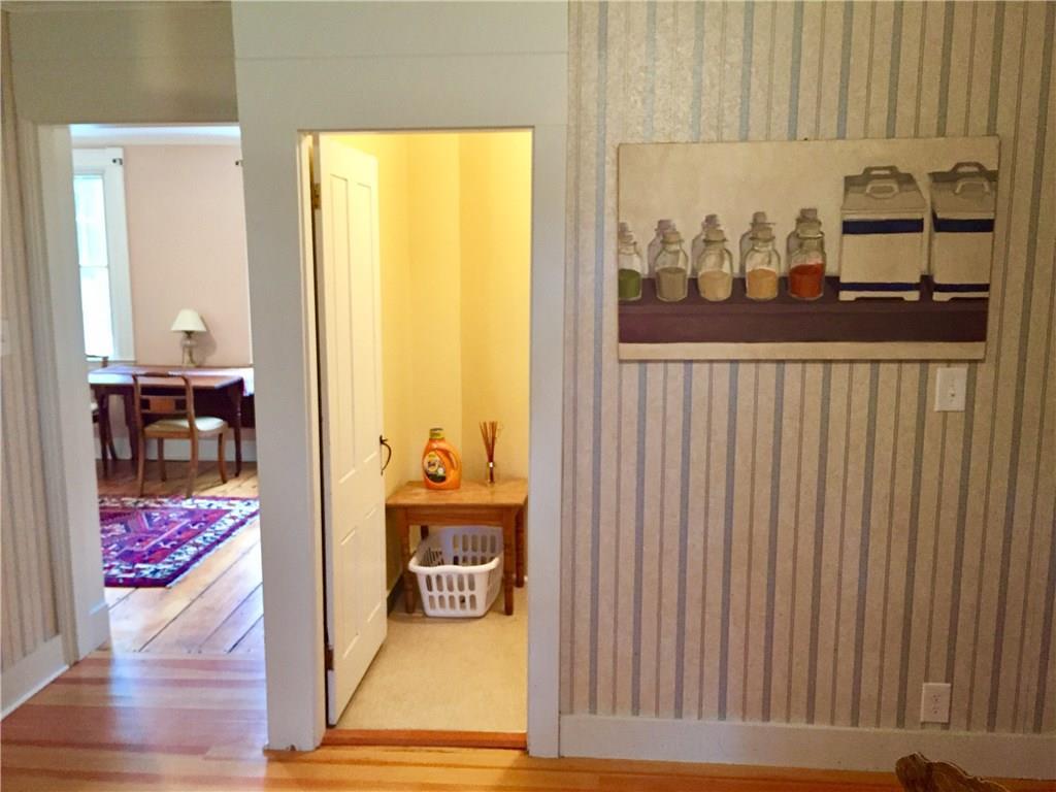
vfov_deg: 48.2
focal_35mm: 29
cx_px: 528
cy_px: 396
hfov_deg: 61.7
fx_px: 885
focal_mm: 4.15
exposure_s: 1/20
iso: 250
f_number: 2.2
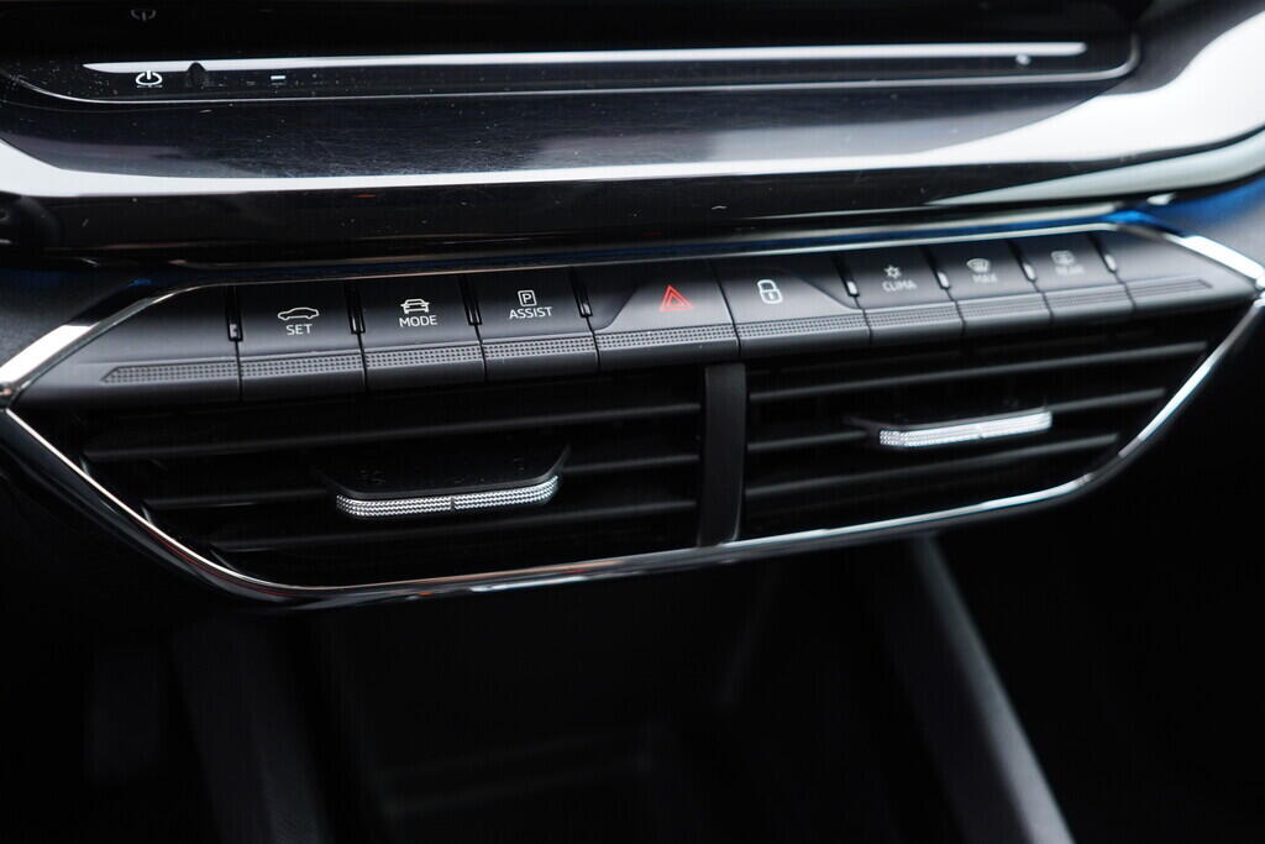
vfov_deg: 36.9
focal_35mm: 36
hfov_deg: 53.1
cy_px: 422
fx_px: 1265
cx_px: 632
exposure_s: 1/40
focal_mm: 24
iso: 400
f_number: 2.8
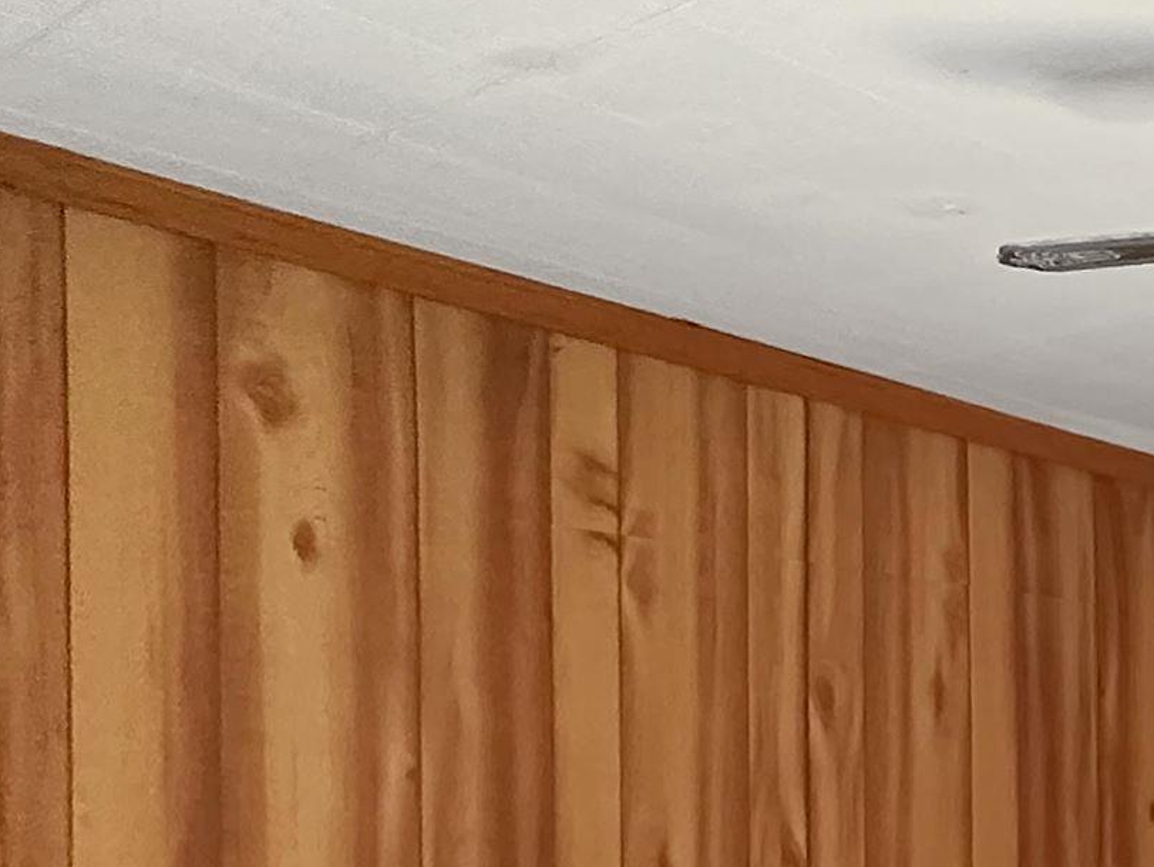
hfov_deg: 26.0
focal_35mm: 53
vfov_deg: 19.4
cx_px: 1756
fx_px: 1768
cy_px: 1619
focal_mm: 2.22
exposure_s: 1/60
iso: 400
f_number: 2.2
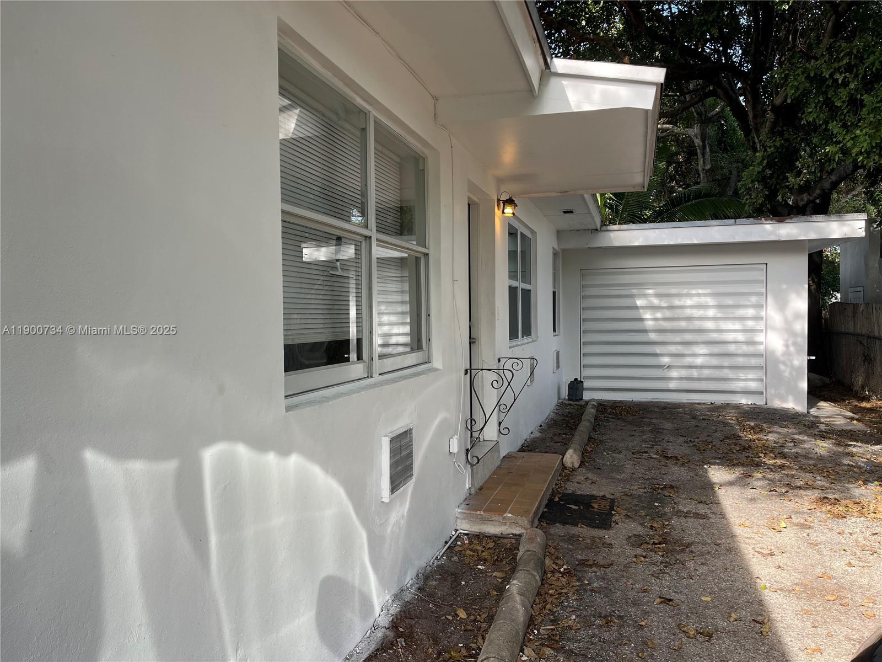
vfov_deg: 53.1
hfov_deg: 67.3
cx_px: 441
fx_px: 662
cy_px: 331
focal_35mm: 26
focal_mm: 5.1
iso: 50
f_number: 1.6
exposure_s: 1/459
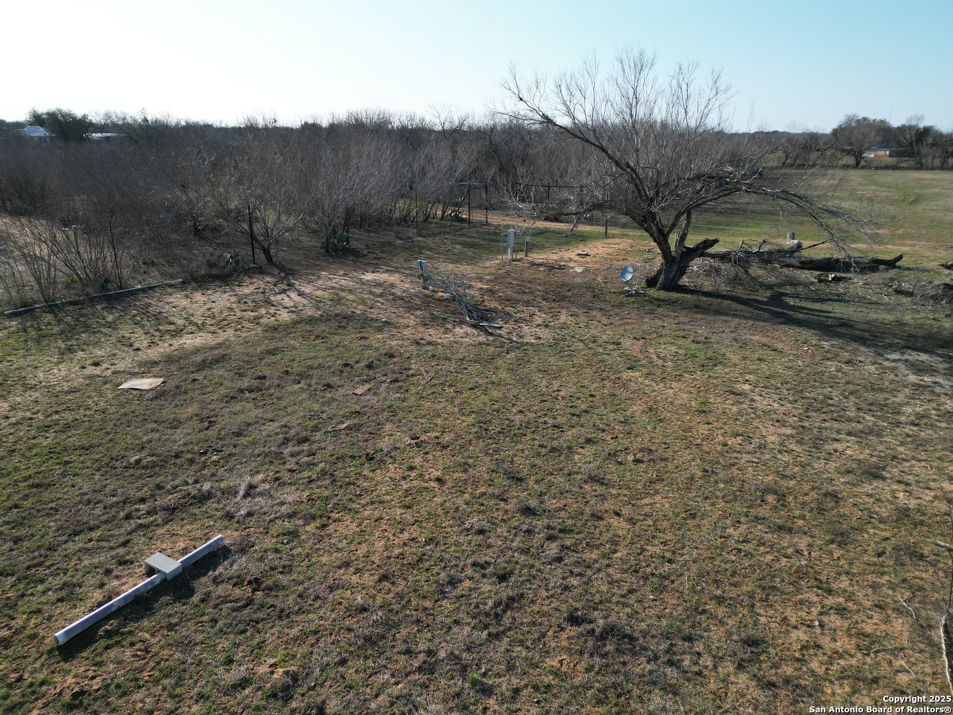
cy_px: 358
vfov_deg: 56.8
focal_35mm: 24
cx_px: 476
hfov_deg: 71.6
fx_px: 661
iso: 200
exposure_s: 1/3000
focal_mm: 6.72
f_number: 1.7
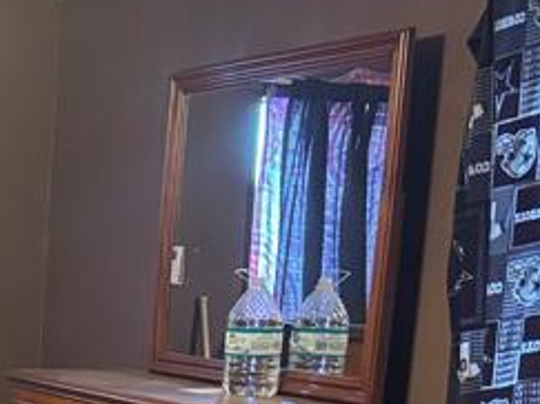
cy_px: 610
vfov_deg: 13.7
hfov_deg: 18.2
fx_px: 1575
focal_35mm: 101
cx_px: -162
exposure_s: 1/40
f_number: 1.78
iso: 800
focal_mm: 6.76
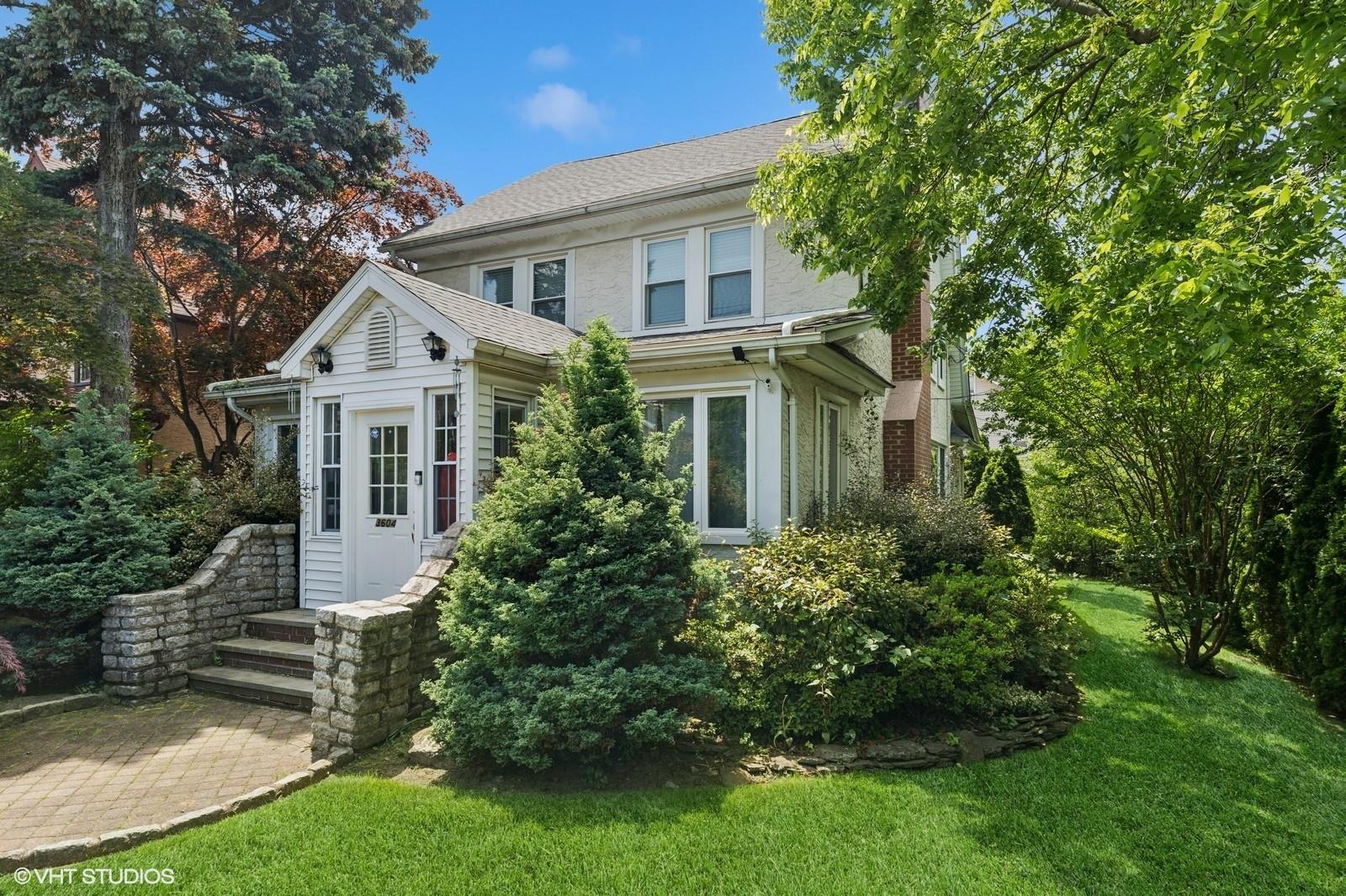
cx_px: 673
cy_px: 448
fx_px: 744
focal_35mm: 20
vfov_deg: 62.2
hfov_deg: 84.3
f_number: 11
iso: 100
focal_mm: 19.9
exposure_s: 1/30
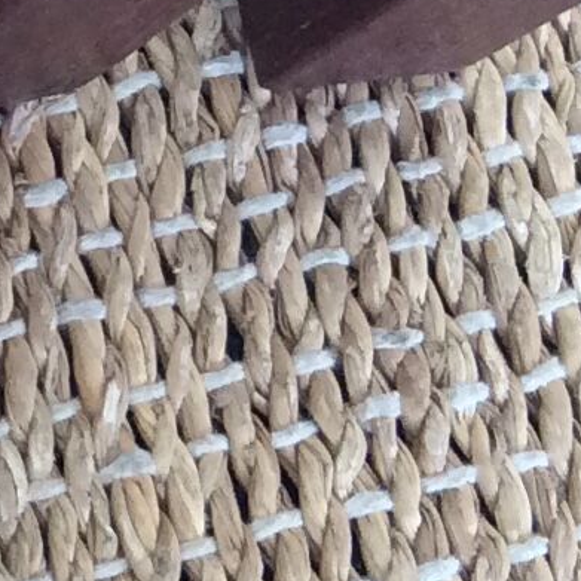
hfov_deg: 8.7
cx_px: -651
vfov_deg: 9.2
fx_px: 3551
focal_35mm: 187
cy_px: -201
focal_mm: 3.3
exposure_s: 1/25
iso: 80
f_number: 2.4
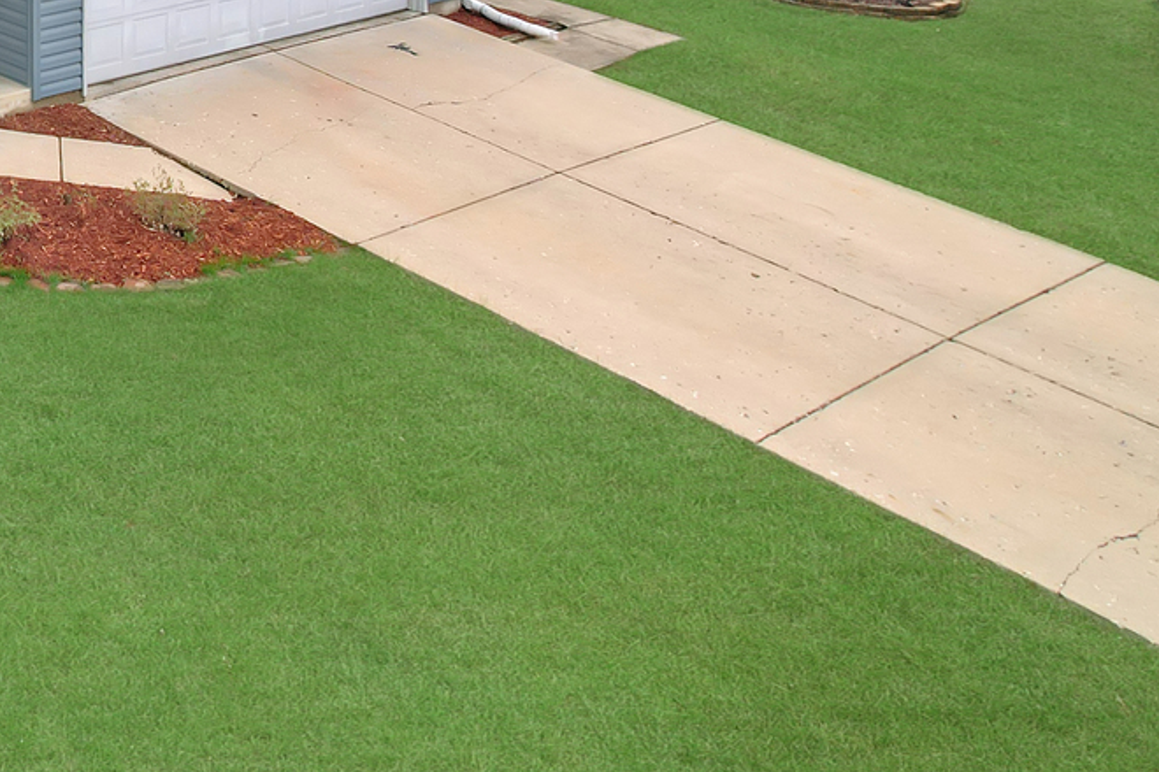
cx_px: -260
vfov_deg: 23.2
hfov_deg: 30.7
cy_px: -119
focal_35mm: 54
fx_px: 1738
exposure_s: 1/250
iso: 100
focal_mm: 8.38
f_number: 2.8
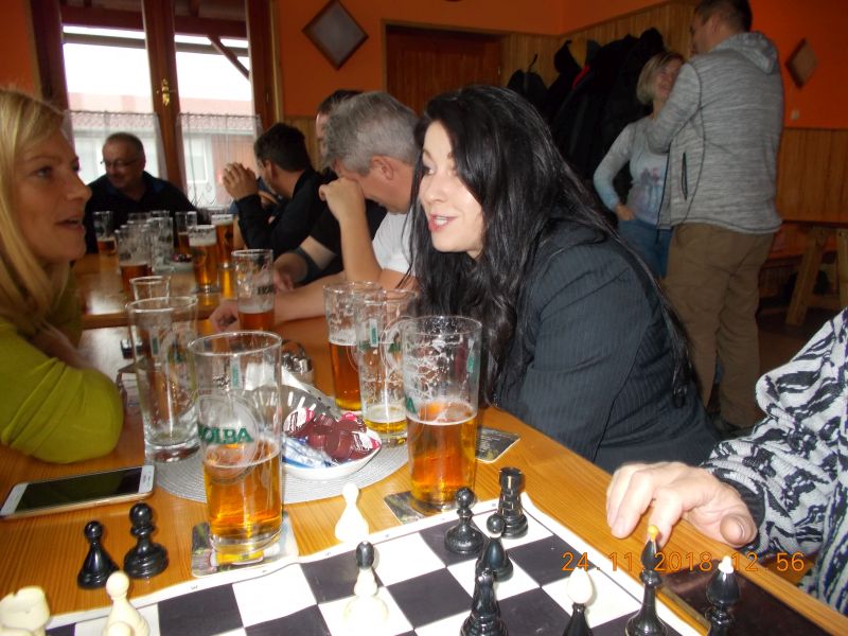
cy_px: 318
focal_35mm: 26
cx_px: 424
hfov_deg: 67.3
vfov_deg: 53.1
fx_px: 637
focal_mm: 4.6
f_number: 3.2
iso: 200
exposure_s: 1/25
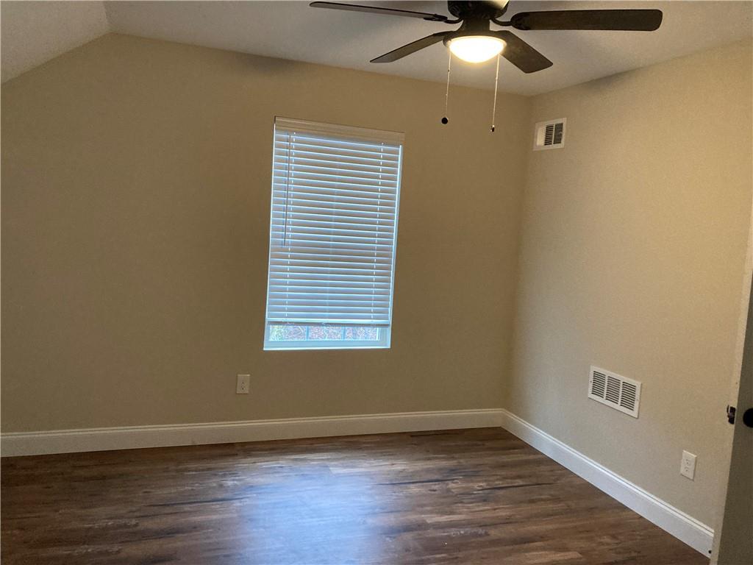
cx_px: 376
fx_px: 609
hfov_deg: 63.4
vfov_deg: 49.7
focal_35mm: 28
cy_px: 282
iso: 320
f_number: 1.8
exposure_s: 1/54
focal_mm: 3.99
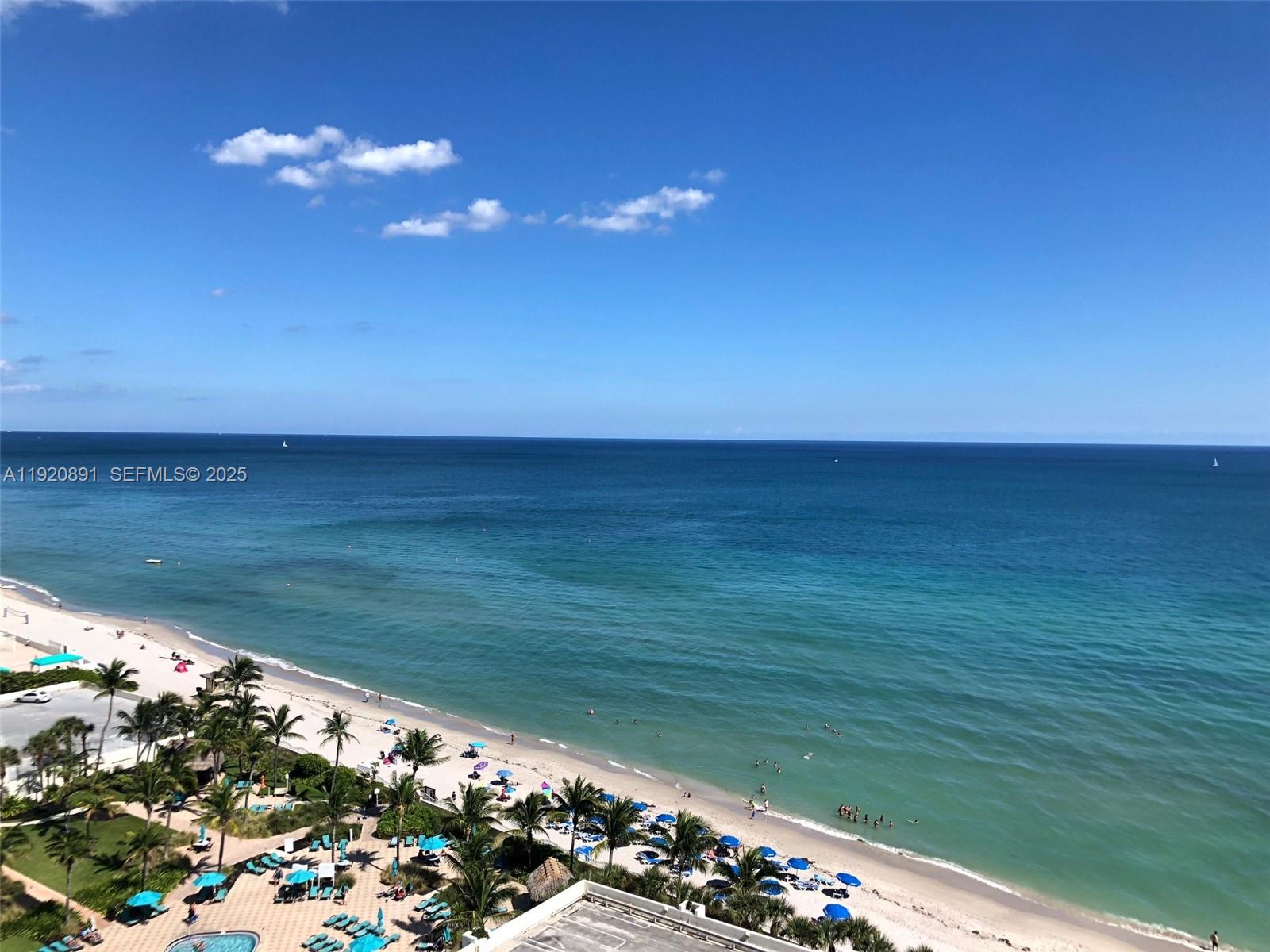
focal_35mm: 28
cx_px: 635
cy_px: 476
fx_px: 1027
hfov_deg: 63.4
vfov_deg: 49.7
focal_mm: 3.99
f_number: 1.8
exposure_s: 1/2183
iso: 20
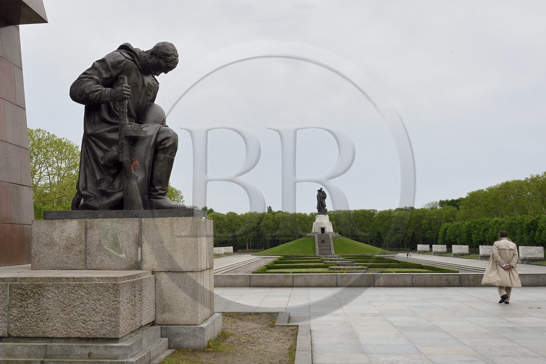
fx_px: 485
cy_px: 182
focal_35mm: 32
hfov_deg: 58.7
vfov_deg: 41.1
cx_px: 273
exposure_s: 1/250
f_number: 14
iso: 400
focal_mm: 32
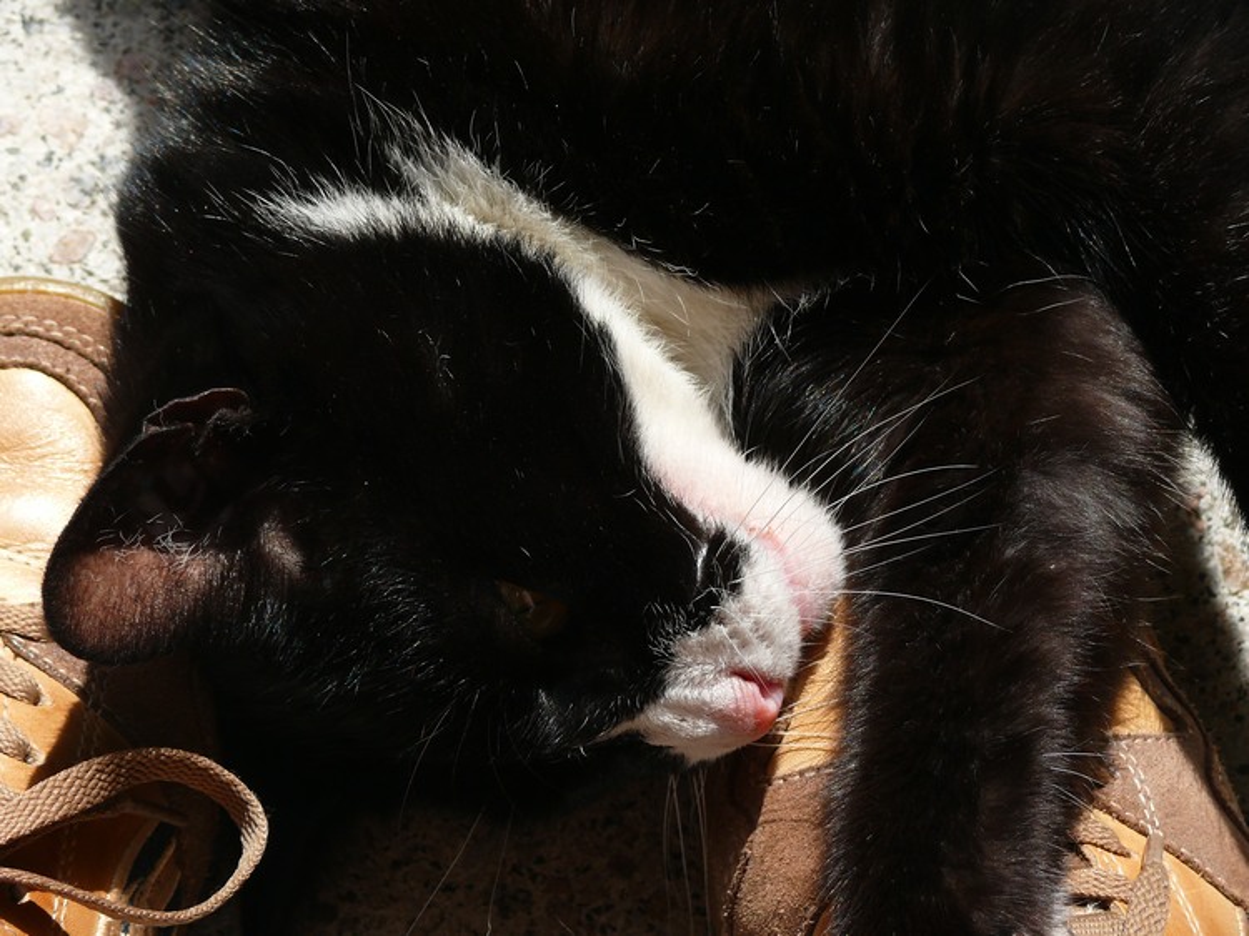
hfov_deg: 18.1
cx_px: 624
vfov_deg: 13.6
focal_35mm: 109
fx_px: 3932
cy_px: 468
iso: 100
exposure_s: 1/250
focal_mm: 23
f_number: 4.5
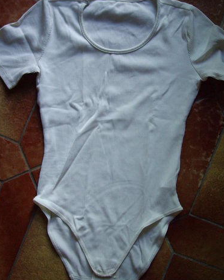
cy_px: 145
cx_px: 120
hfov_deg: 31.4
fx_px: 398
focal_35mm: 48
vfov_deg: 38.8
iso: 200
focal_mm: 6.2
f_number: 2.7
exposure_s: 1/60
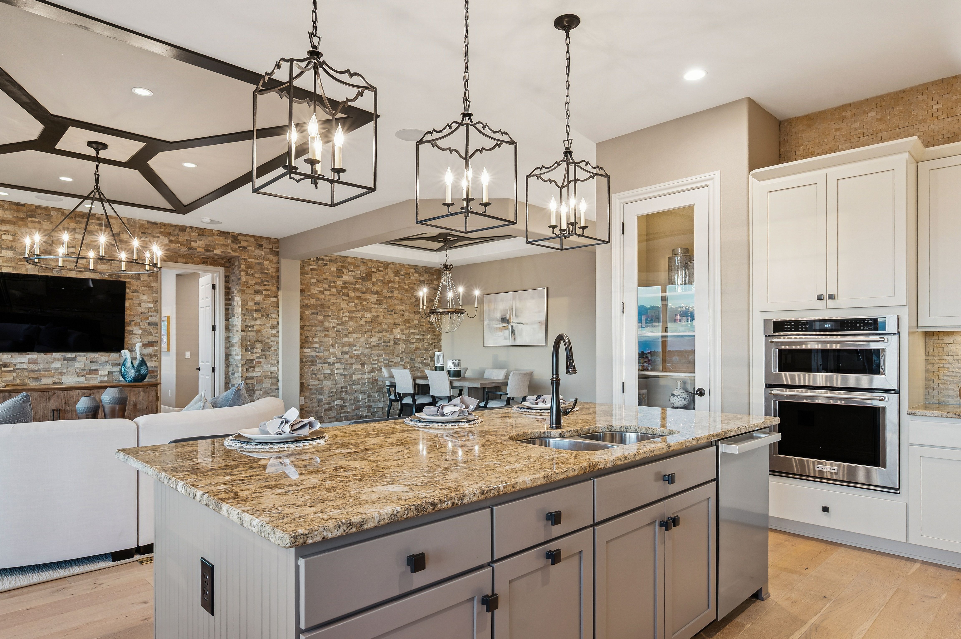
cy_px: 385
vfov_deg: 58.9
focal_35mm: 21
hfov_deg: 81.2
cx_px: 464
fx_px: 560
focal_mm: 16
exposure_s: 1/13
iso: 400
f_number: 9
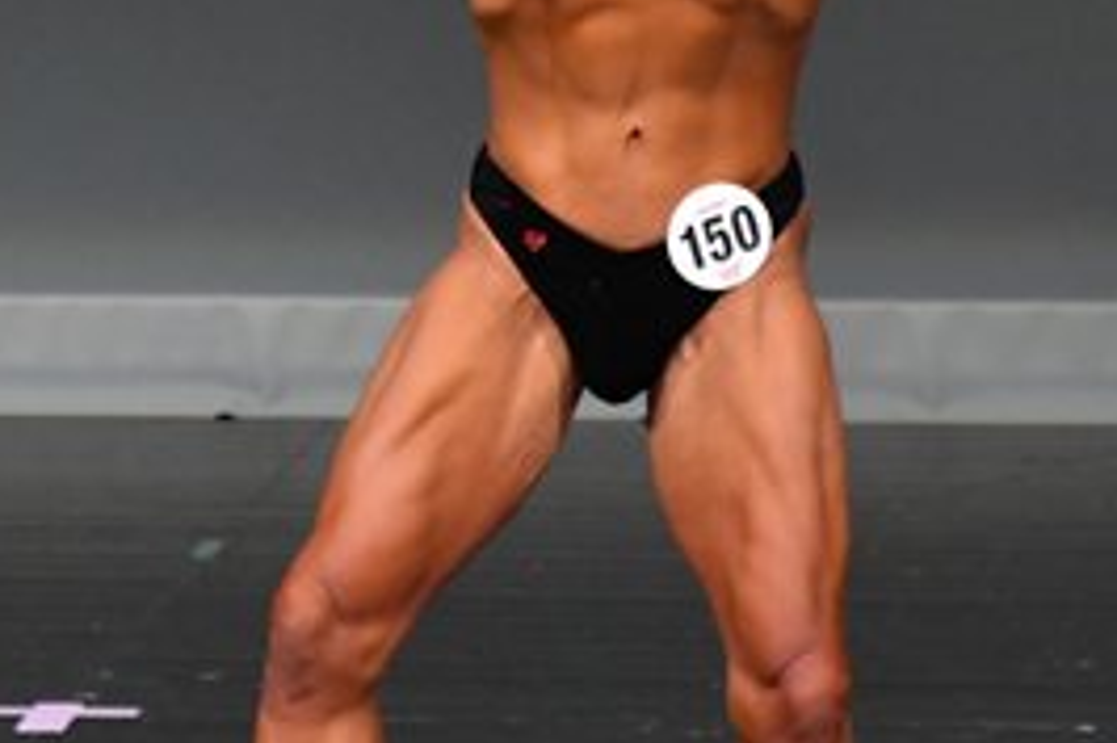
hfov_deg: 2.0
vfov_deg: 1.4
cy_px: 260
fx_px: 31224
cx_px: -40
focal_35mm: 1007
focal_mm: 230
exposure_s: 1/400
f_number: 5.6
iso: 4000
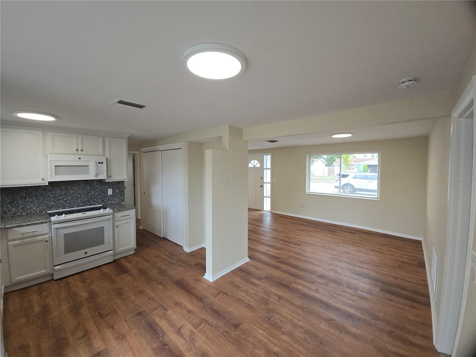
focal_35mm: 13
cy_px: 178
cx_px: 238
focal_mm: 2.2
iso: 64
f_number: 2.2
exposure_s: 1/60
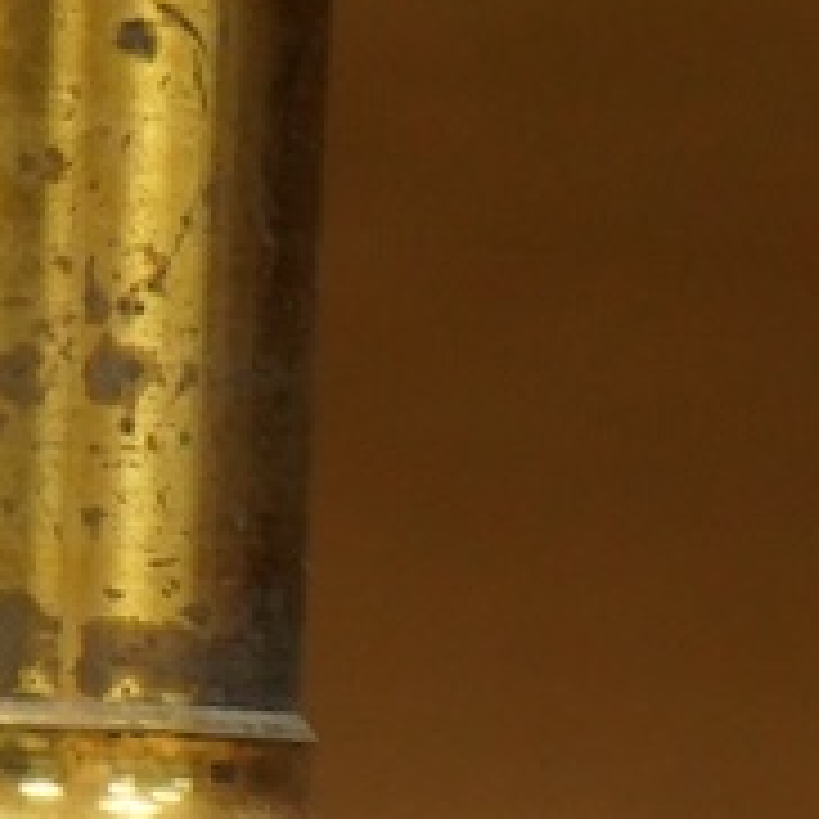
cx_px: -416
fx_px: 15043
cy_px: 3301
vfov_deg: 3.0
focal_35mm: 562
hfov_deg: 3.1
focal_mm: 70
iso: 2500
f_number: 5.6
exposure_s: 1/160
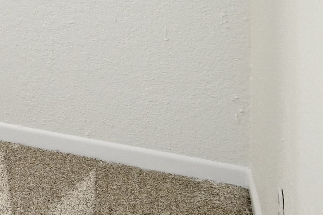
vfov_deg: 15.6
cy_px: -111
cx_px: -575
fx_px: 717
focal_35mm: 80
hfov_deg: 12.7
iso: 800
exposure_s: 1/20
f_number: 8
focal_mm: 14
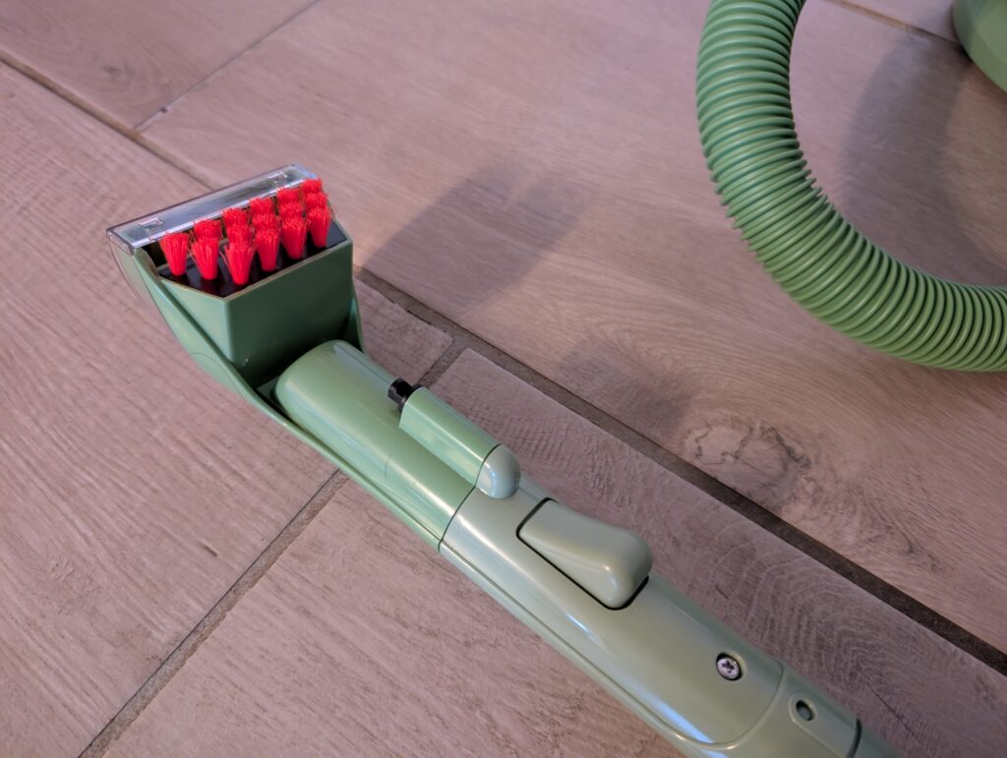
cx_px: 504
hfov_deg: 71.5
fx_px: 699
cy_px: 379
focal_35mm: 24
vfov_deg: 56.9
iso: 1449
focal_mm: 6.9
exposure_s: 1/25
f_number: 1.68
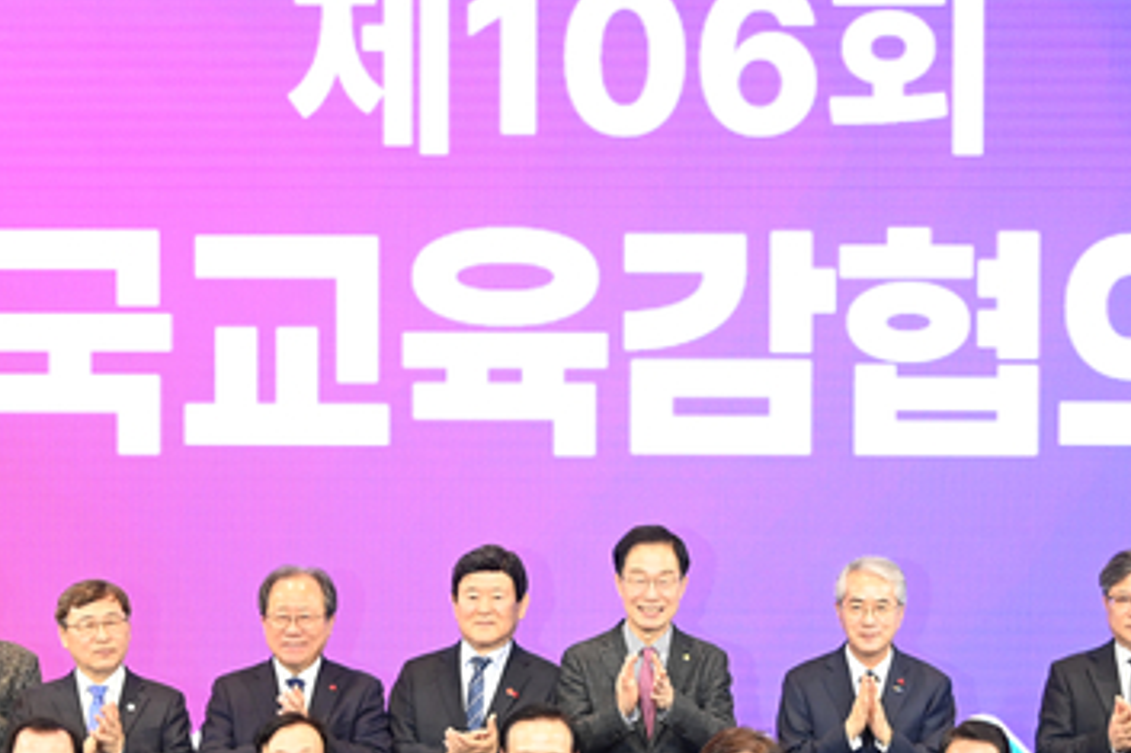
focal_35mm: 119
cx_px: 615
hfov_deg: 17.2
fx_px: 3737
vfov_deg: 11.5
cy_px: 558
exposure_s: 1/160
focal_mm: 70
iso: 5000
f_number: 5
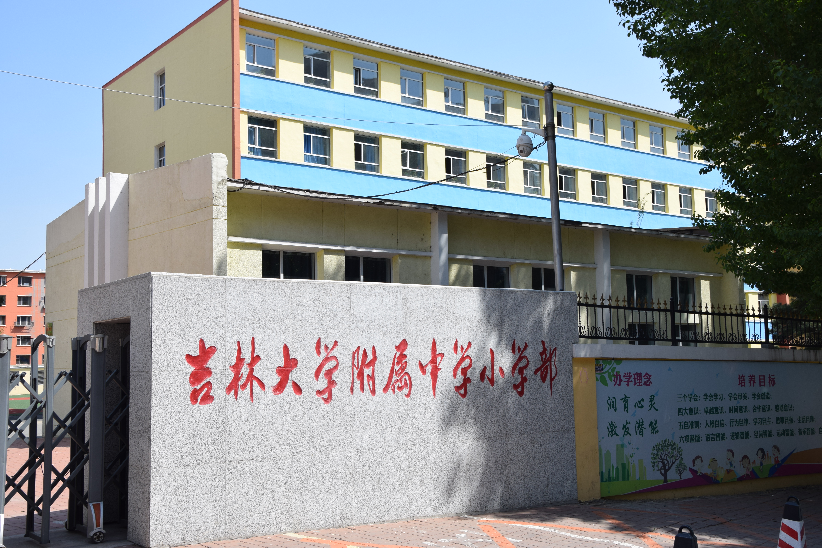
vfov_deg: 34.2
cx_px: 411
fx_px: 890
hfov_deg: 49.6
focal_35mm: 39
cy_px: 274
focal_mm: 26
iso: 200
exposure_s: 1/320
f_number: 9
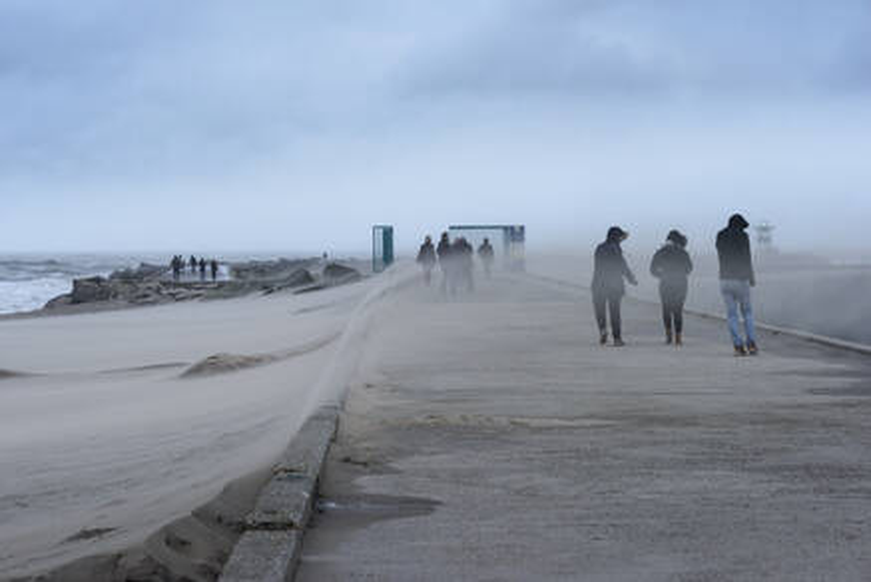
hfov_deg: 19.4
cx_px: 436
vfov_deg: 13.1
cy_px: 291
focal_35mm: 105
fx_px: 2542
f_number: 7.1
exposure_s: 1/250
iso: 1250
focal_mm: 105
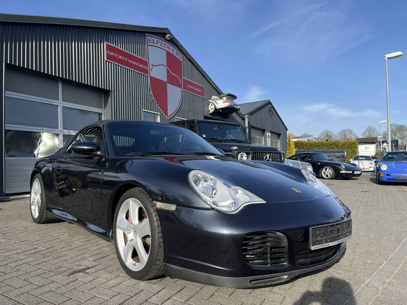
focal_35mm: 26
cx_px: 204
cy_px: 152
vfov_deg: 53.1
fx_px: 306
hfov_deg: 67.3
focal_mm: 5.1
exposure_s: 1/2358
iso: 50
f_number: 1.6
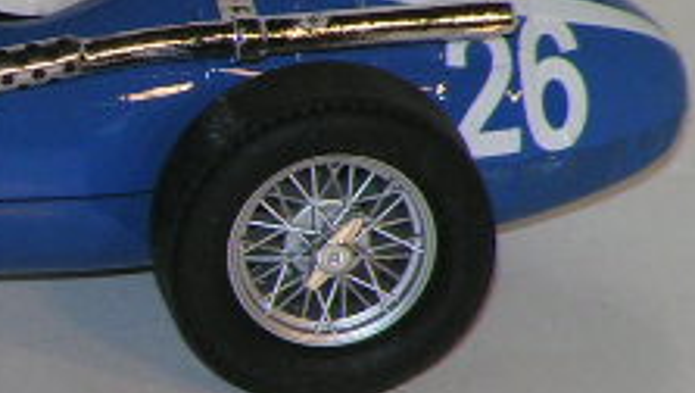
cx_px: -271
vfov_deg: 1.1
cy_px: 218
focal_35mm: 1062
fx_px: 19592
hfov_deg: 2.0
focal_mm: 52
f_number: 5.6
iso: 100
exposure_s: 1/400
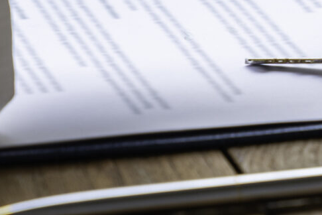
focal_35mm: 369
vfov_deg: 3.7
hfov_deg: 5.5
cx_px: 462
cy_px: -68
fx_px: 3300
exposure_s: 1/160
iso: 160
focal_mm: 70
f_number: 3.5
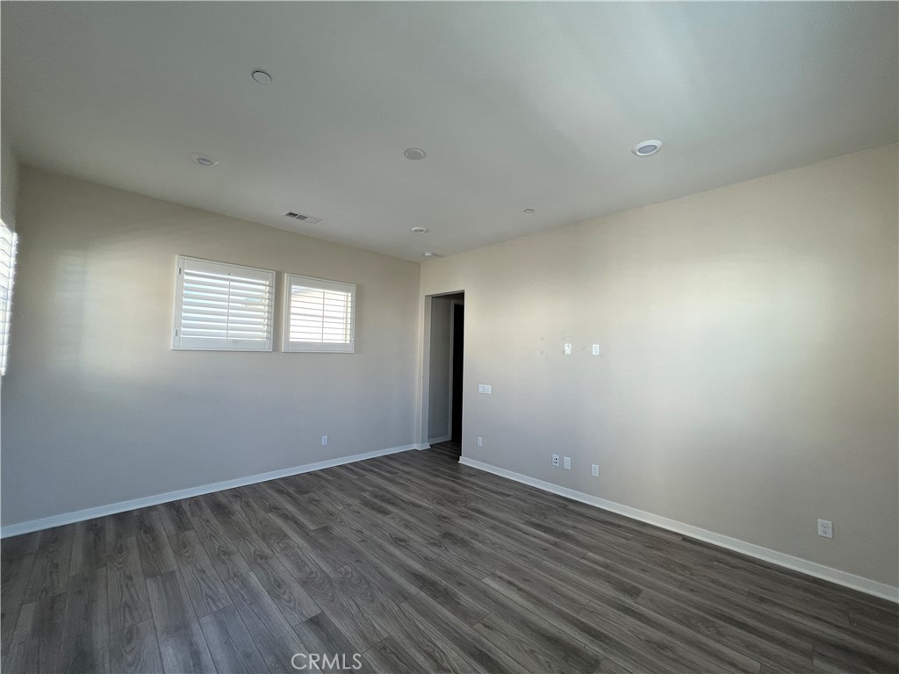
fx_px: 338
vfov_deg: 89.9
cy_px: 337
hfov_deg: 106.2
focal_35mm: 13
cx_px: 450
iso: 100
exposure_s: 1/99
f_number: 1.8
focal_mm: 1.57
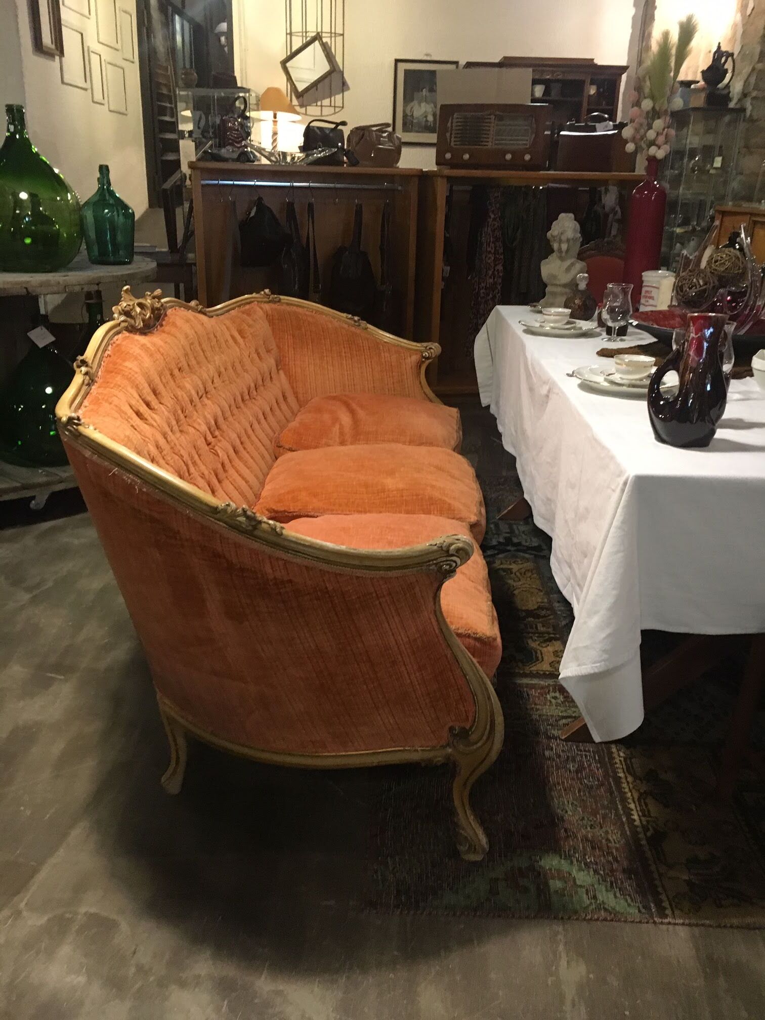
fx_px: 855
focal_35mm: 29
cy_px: 510
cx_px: 382
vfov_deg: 61.7
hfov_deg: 48.2
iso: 200
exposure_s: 1/17
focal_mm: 4.15
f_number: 2.2
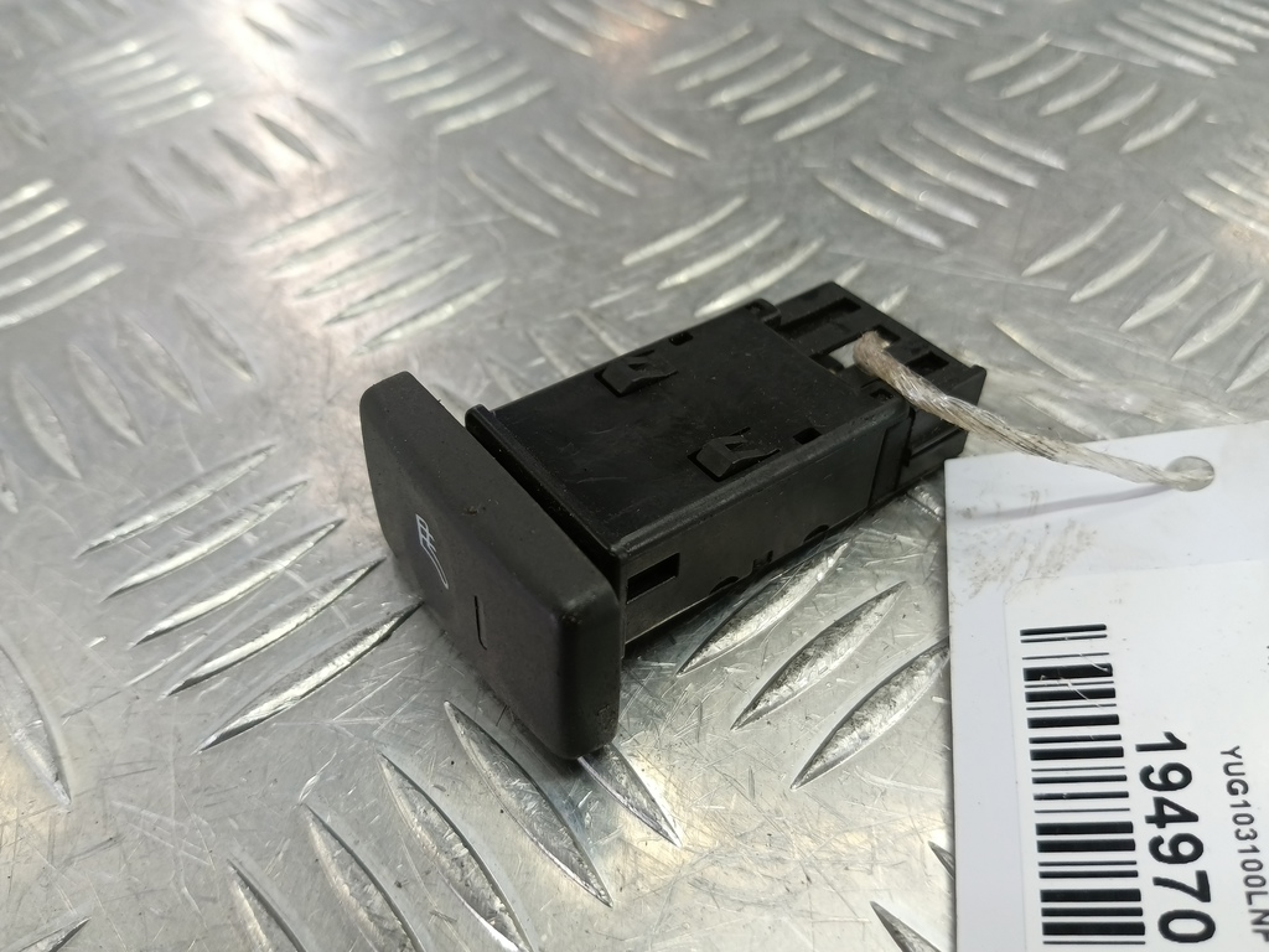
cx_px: 634
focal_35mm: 23
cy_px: 476
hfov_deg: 73.9
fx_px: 843
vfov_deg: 58.9
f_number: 1.6
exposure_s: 1/50
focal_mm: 4.11
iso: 157
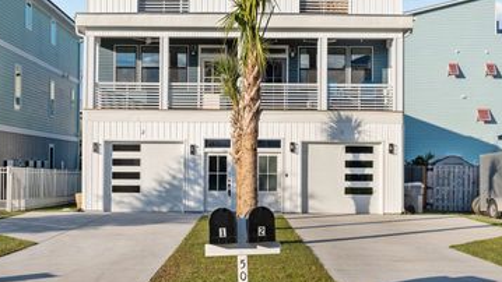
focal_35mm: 51
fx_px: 679
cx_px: 239
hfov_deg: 40.6
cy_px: 119
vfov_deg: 23.5
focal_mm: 35
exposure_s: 1/4000
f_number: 4
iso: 250
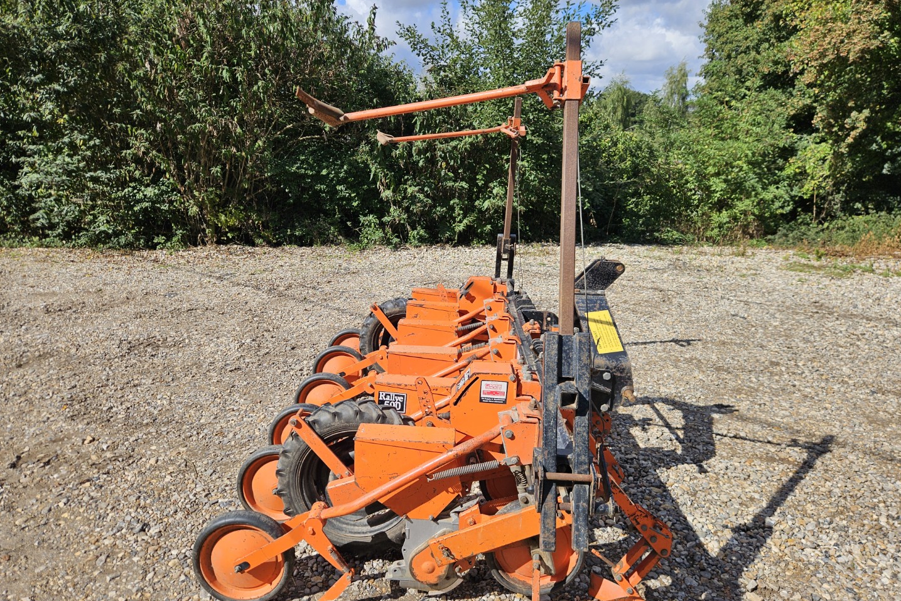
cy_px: 319
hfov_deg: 73.7
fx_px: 601
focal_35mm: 24
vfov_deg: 53.1
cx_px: 451
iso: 25
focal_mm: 5.4
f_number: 1.8
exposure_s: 1/2094
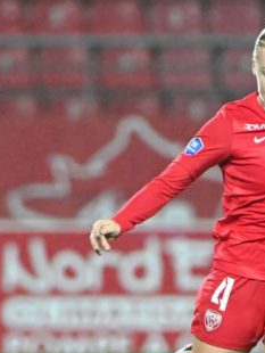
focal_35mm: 1903
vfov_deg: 1.0
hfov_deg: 0.8
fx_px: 19398
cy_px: 223
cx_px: 246
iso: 3200
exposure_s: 1/800
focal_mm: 400
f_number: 4
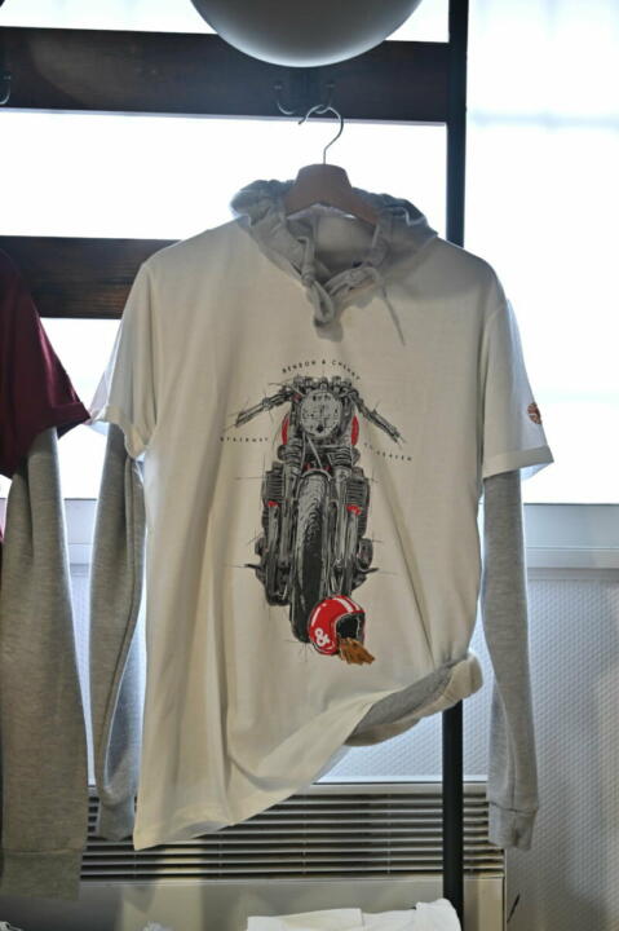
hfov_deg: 35.9
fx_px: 956
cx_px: 310
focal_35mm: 37
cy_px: 466
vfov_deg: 51.9
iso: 800
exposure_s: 1/80
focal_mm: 37
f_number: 4
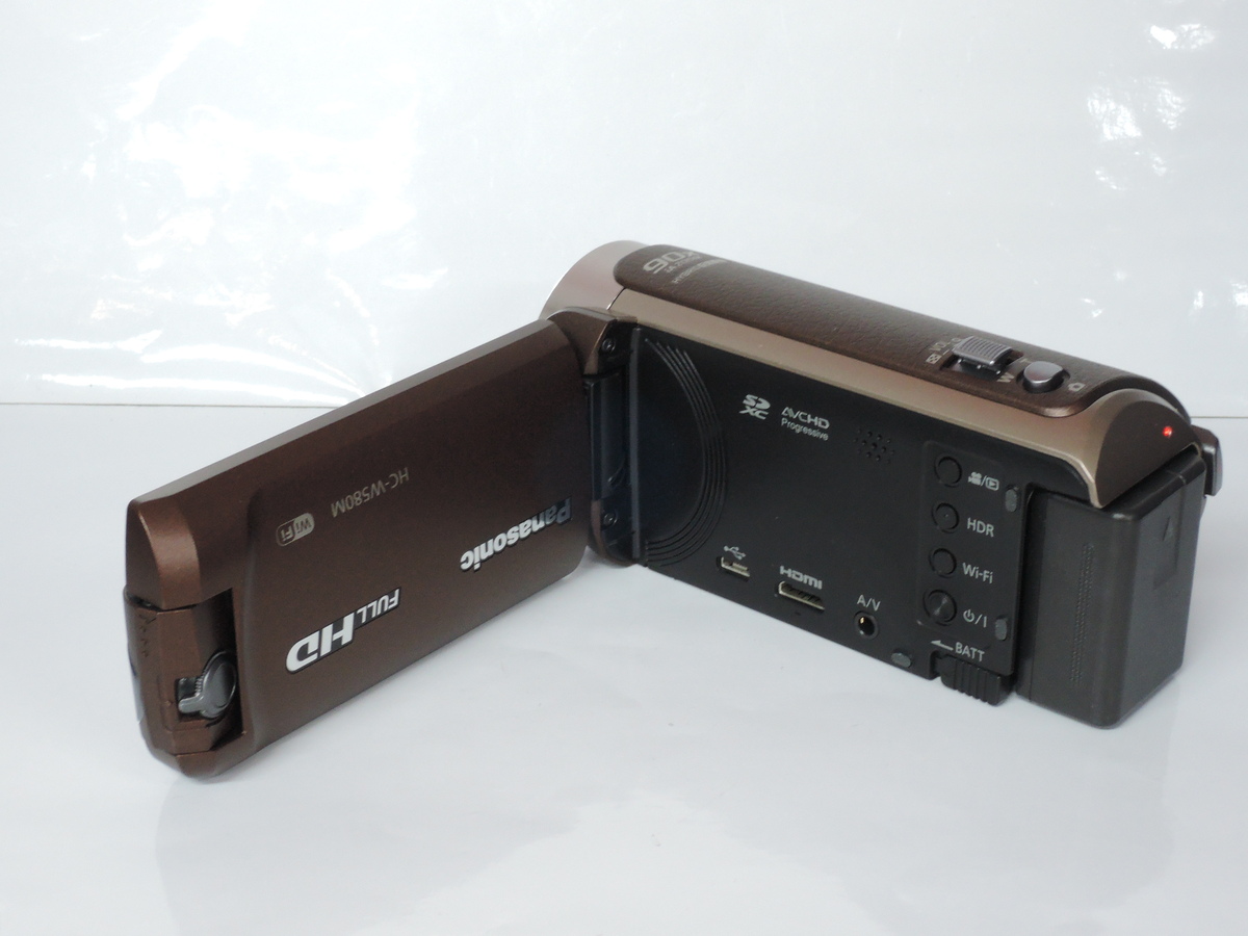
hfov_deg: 32.2
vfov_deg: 24.4
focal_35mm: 60
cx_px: 624
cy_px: 468
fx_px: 2163
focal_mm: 12.8
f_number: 7.3
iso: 800
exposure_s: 1/20
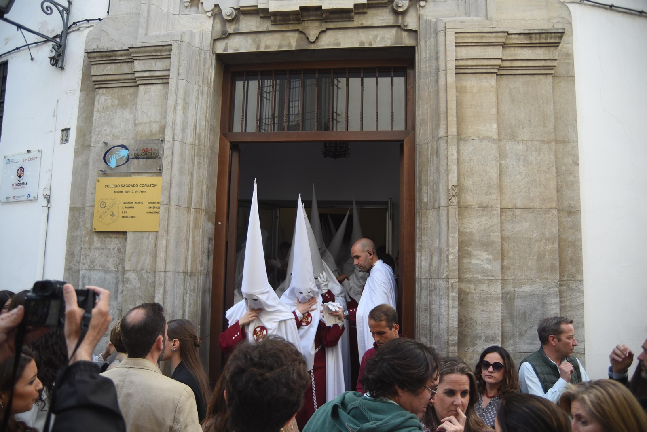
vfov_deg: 45.0
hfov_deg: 63.6
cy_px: 216
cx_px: 324
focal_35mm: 29
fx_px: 521
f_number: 4.5
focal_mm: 29
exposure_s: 1/500
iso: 400
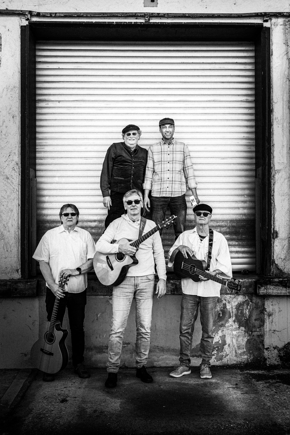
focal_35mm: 46
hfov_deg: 29.2
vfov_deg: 42.7
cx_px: 145
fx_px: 556
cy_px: 218
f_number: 6.3
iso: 1000
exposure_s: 1/200
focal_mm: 46
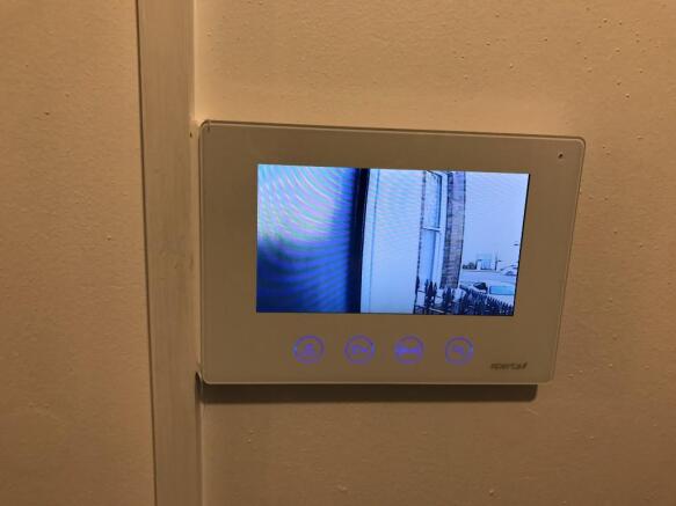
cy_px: 253
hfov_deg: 63.5
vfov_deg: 49.7
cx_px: 338
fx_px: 547
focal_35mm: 28
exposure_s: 1/50
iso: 32
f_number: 1.8
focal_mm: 3.99
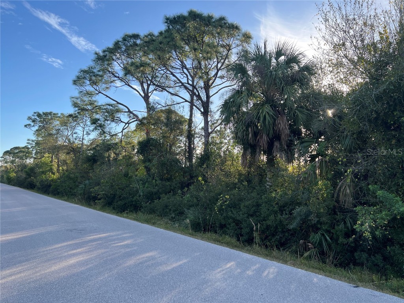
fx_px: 303
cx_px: 202
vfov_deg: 53.1
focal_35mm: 26
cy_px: 152
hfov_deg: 67.3
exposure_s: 1/1124
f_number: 1.5
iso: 50
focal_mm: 5.7
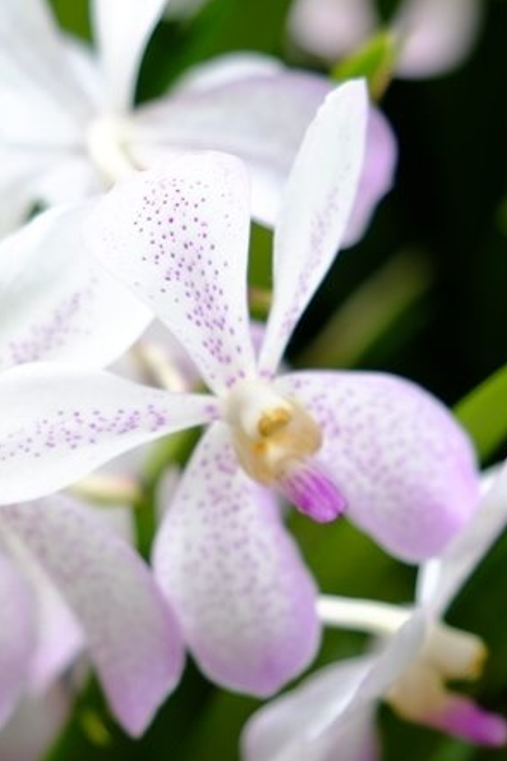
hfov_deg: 13.1
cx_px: 150
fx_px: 2197
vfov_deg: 19.6
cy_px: 435
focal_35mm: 104
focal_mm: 34.3
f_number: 3.6
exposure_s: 1/85
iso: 200
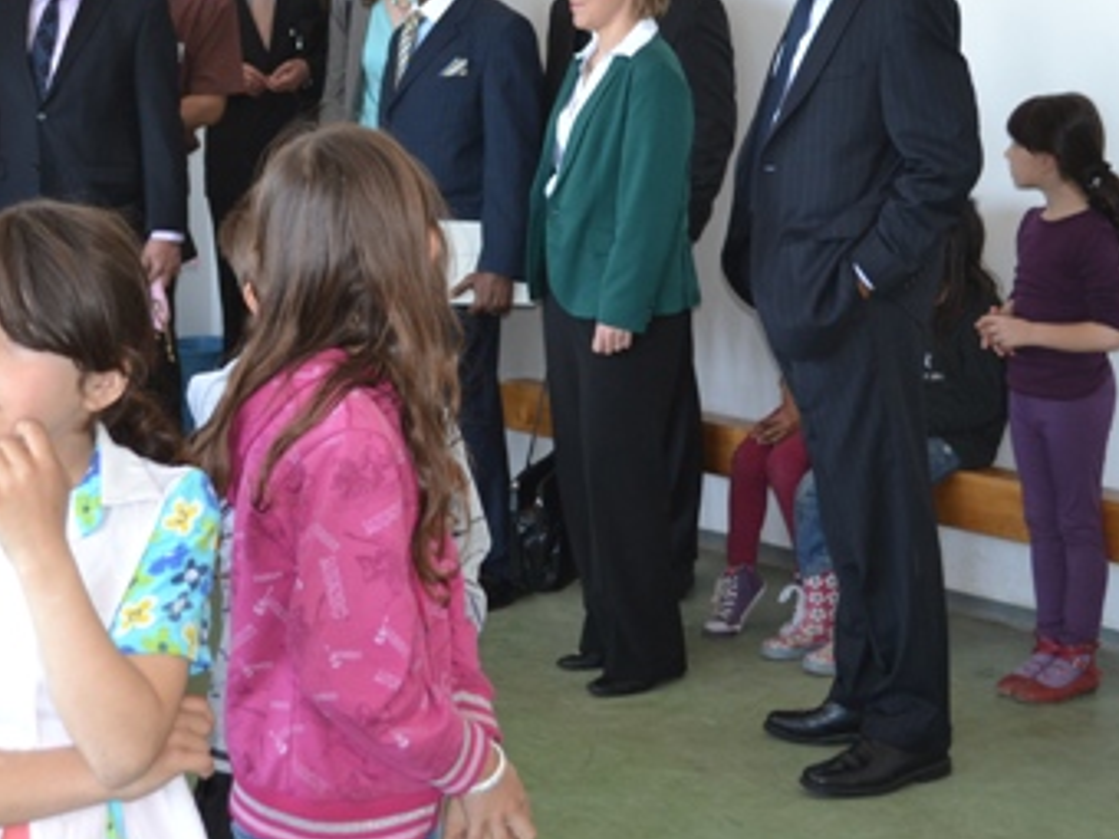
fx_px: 2457
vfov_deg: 19.2
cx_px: 405
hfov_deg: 25.6
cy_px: 192
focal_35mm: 76
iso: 400
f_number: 4.5
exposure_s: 1/80
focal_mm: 28
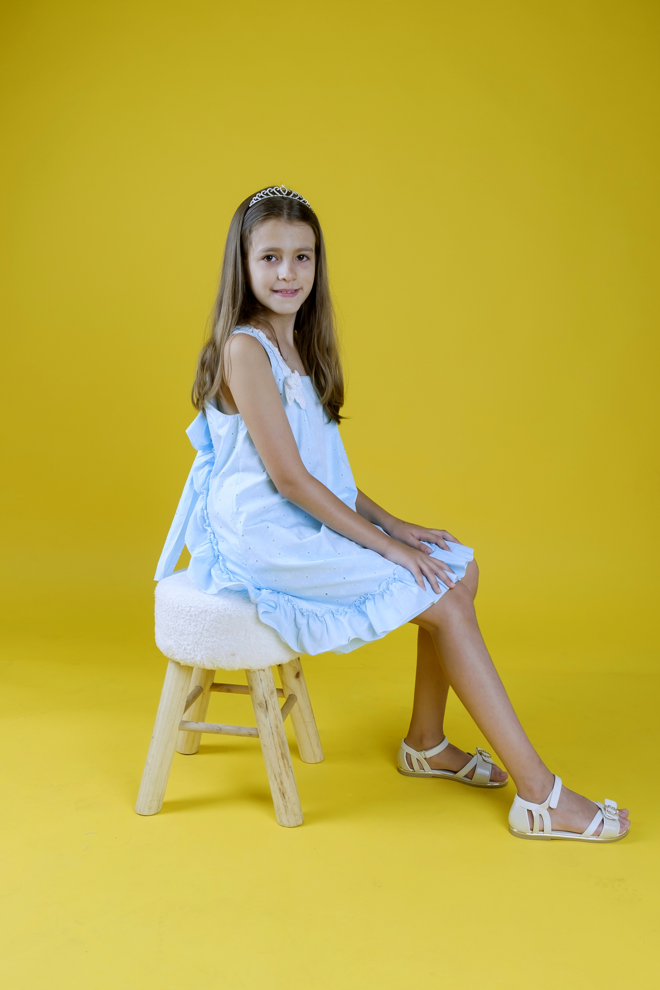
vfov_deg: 57.2
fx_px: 907
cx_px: 330
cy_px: 495
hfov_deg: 40.0
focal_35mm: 33
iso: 200
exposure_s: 1/160
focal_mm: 22.3
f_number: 5
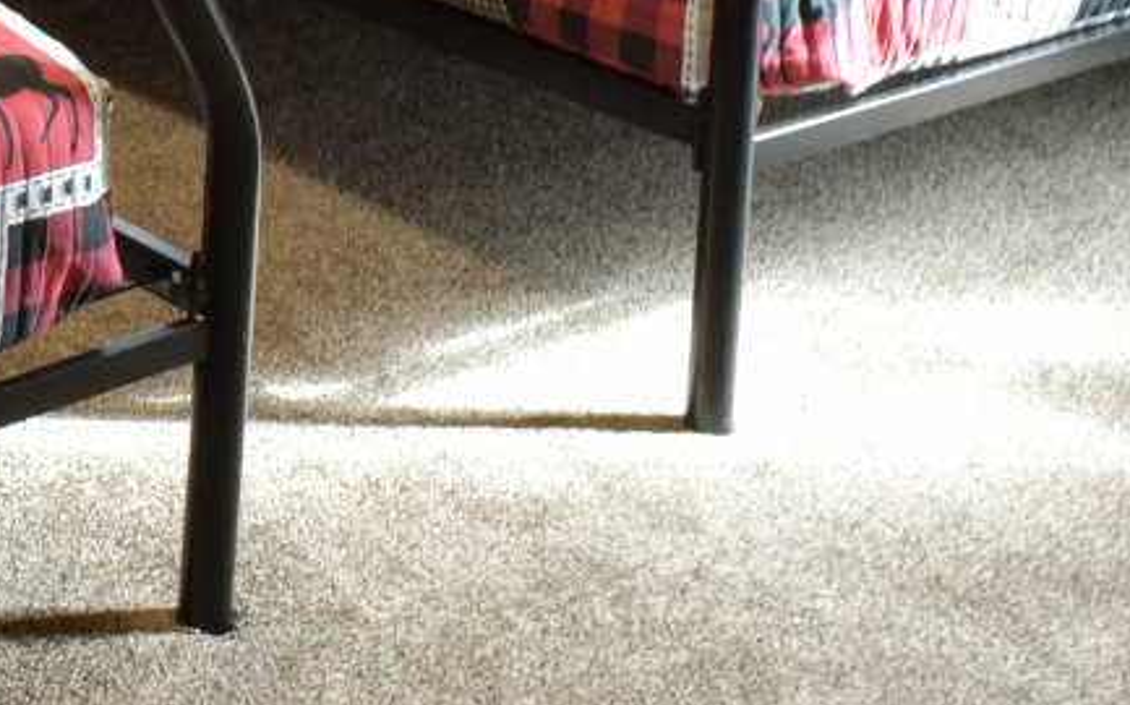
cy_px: -661
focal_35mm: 103
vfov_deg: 11.5
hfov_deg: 18.9
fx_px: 3170
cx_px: -303
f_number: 14
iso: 640
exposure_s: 1/4
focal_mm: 18
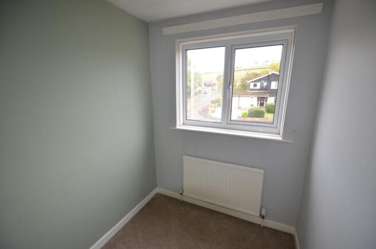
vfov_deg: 77.0
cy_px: 124
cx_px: 188
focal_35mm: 15
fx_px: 156
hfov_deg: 100.5
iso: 250
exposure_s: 1/125
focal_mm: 10
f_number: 3.5
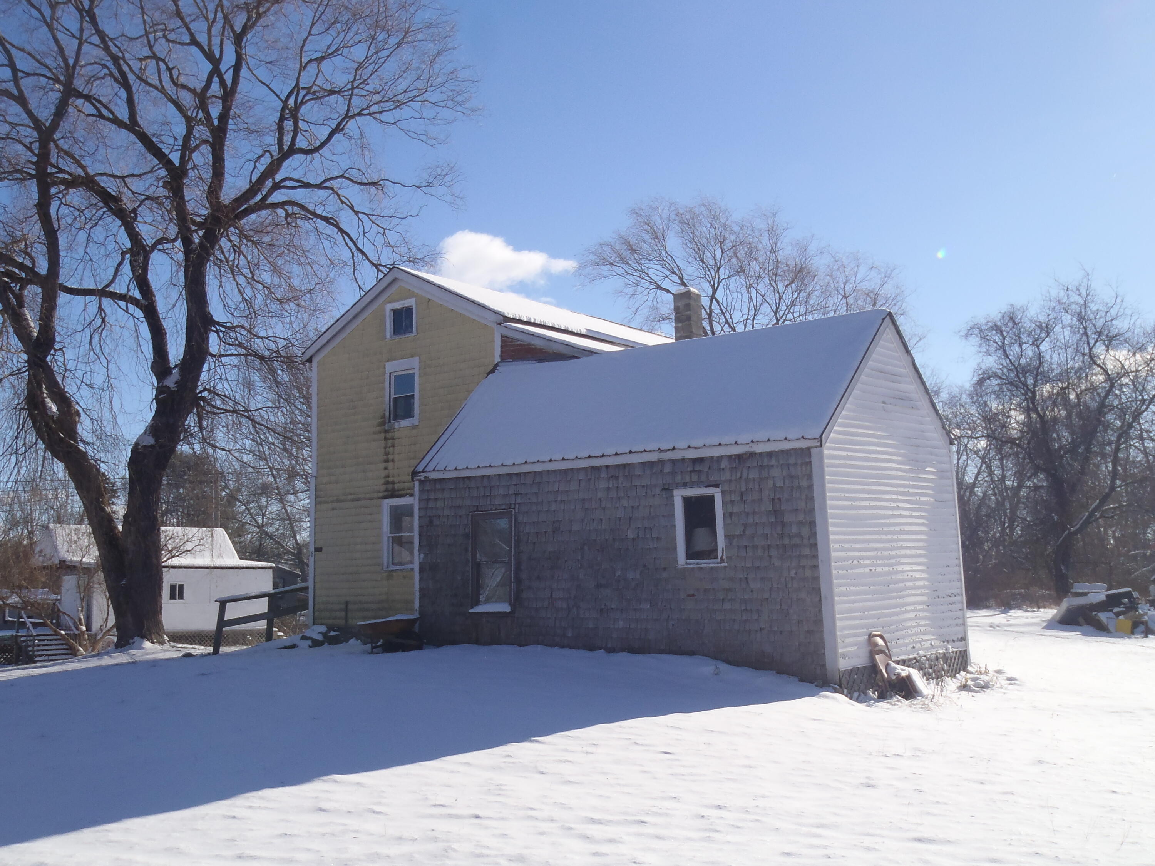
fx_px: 1201
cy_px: 433
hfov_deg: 51.4
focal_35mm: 36
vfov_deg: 39.7
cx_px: 578
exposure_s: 1/320
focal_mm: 6.53
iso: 80
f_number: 6.3
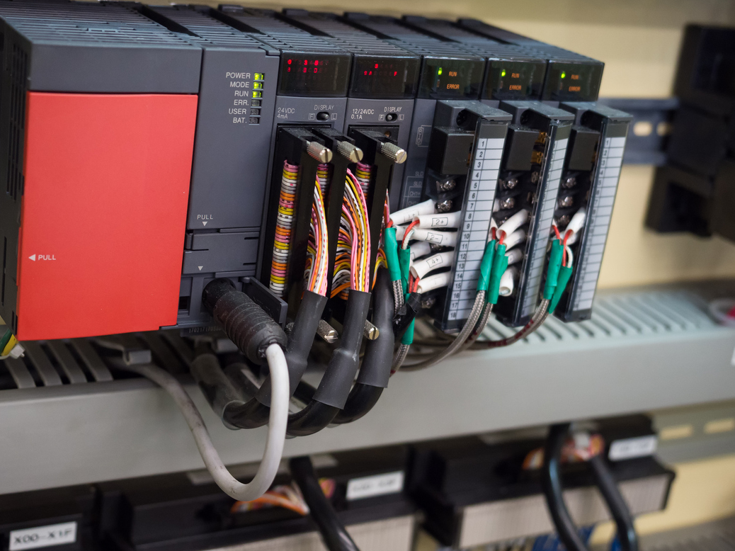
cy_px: 262
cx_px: 332
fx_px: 1210
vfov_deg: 25.6
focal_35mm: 57
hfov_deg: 33.8
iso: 800
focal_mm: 25
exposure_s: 1/200
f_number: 2.8
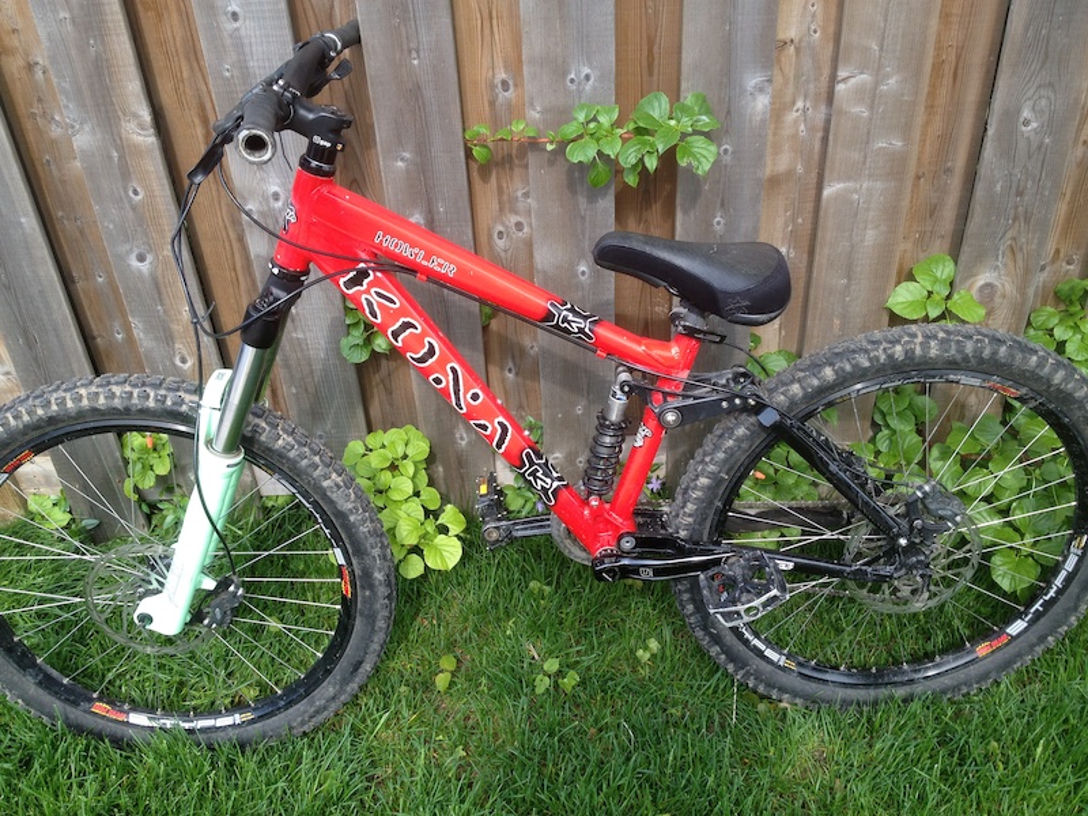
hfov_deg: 52.6
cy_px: 408
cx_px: 544
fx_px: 1100
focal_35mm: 35
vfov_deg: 40.7
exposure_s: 1/207
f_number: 2.4
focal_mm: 4.28
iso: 64
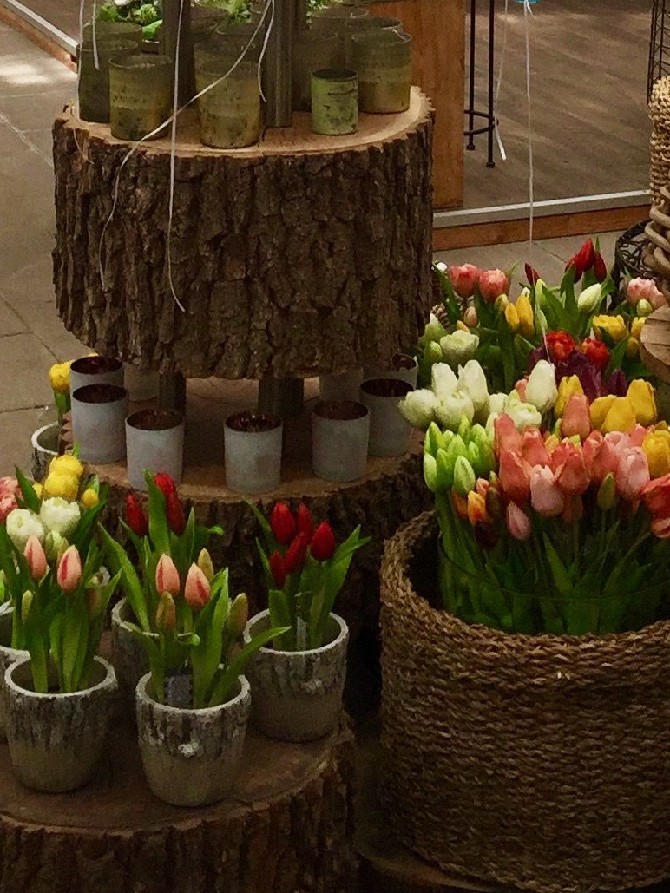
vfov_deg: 19.1
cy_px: -385
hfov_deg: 16.1
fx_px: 2374
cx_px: 363
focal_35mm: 92
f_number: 2.2
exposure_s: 1/942
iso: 32
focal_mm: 4.15
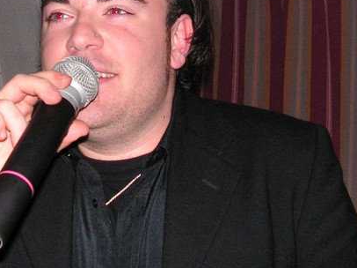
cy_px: 54
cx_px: 97
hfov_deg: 27.1
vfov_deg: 20.5
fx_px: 732
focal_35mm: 71
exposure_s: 1/40
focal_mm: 6
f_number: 3.2
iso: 200
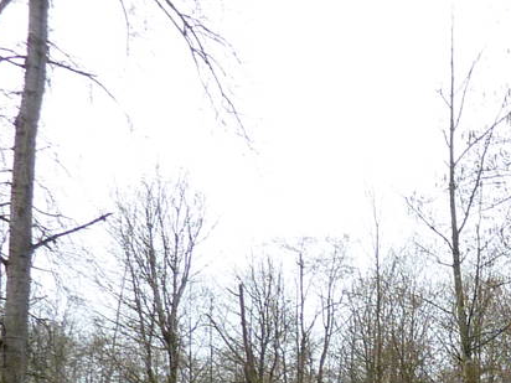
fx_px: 1432
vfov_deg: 14.2
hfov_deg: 17.6
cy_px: 584
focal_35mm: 97
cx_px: 820
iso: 125
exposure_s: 1/500
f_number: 3.3
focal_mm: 4.1
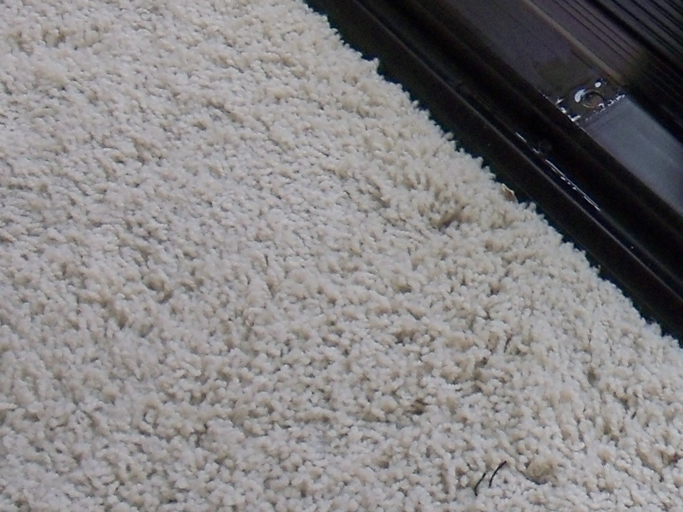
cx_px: 780
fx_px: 1894
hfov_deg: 19.5
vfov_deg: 15.2
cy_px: 52
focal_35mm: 96
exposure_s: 1/80
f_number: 3.5
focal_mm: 6.3
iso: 200
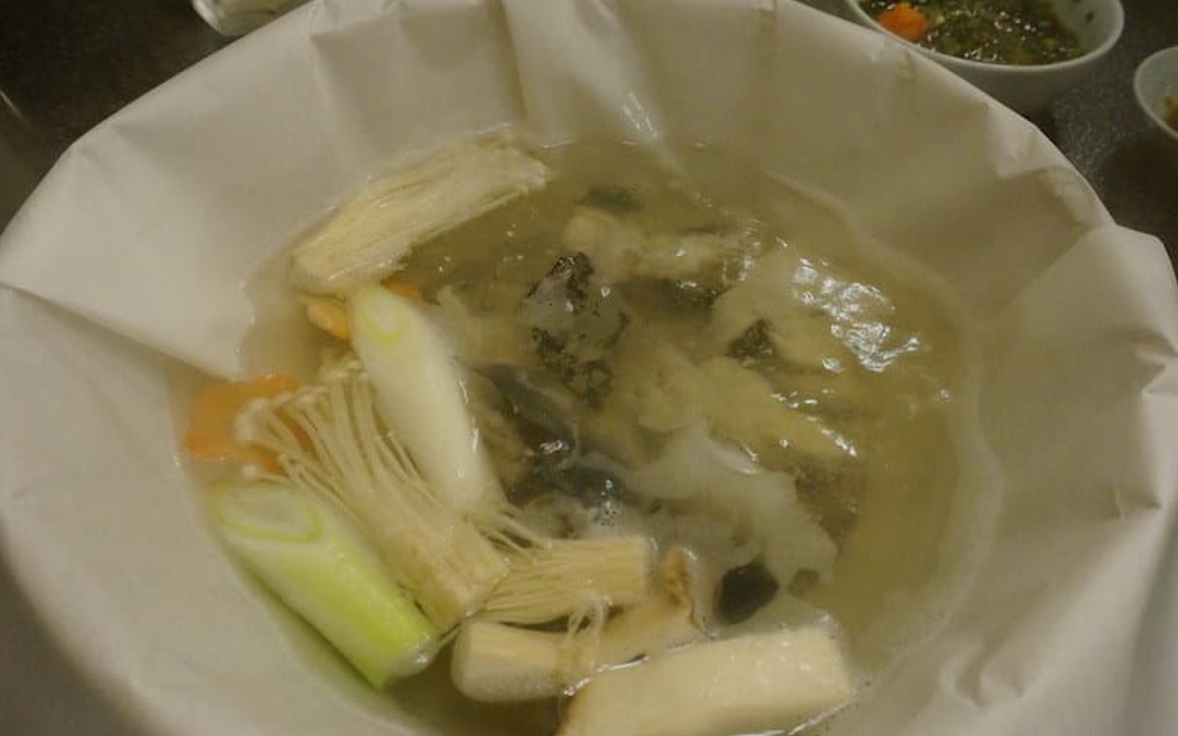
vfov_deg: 36.3
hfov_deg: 55.3
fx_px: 1124
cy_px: 370
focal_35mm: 35
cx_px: 601
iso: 2500
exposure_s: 1/60
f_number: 7.1
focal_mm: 22
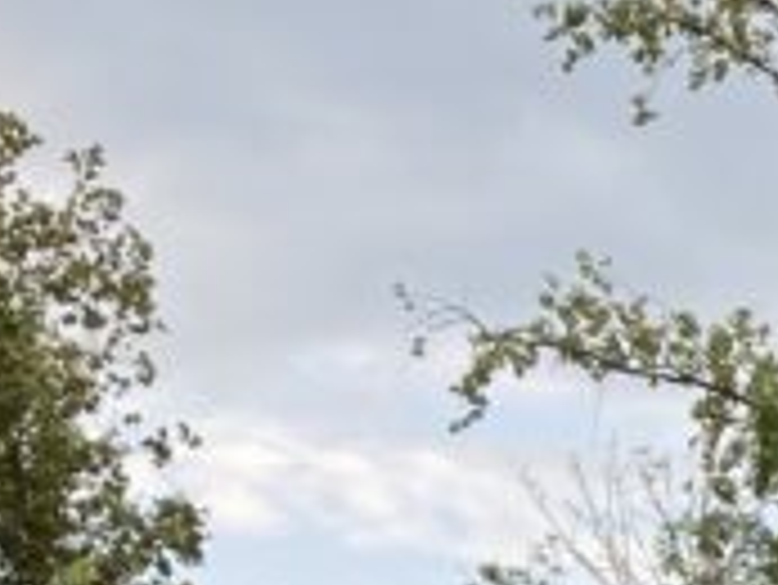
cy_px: 1400
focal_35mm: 166
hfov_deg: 10.4
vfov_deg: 8.2
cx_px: 1799
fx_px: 3733
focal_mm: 3.99
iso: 20
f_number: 1.8
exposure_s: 1/260
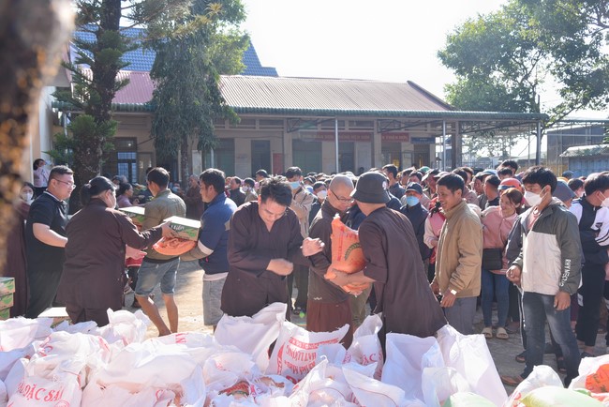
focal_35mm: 34
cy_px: 204
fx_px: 575
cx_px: 304
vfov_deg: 38.9
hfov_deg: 55.8
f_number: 7.1
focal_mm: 34
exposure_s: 1/160
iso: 100
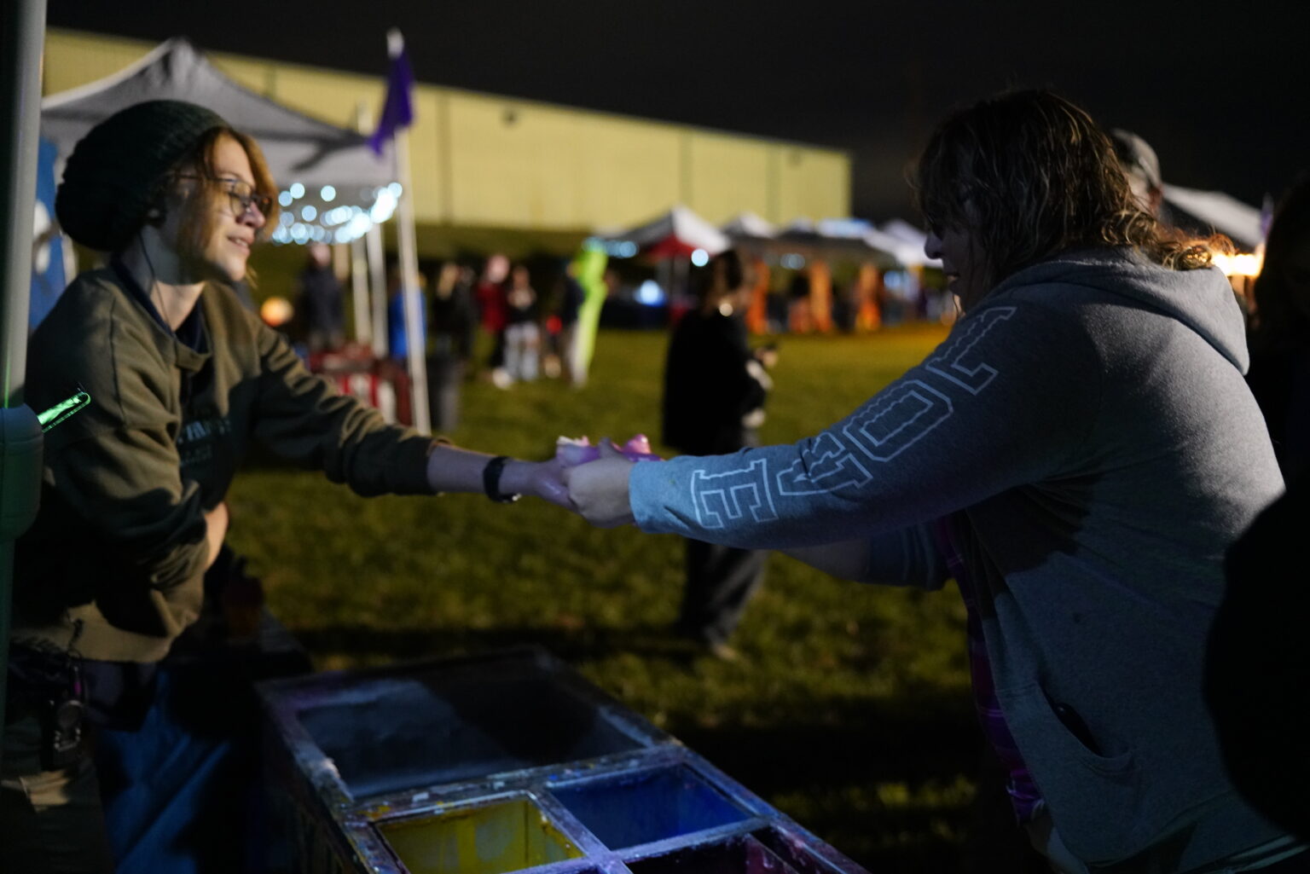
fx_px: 1310
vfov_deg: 36.9
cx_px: 655
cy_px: 437
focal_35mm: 36
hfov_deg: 53.1
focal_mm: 36
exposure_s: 1/30
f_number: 2.2
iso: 6400
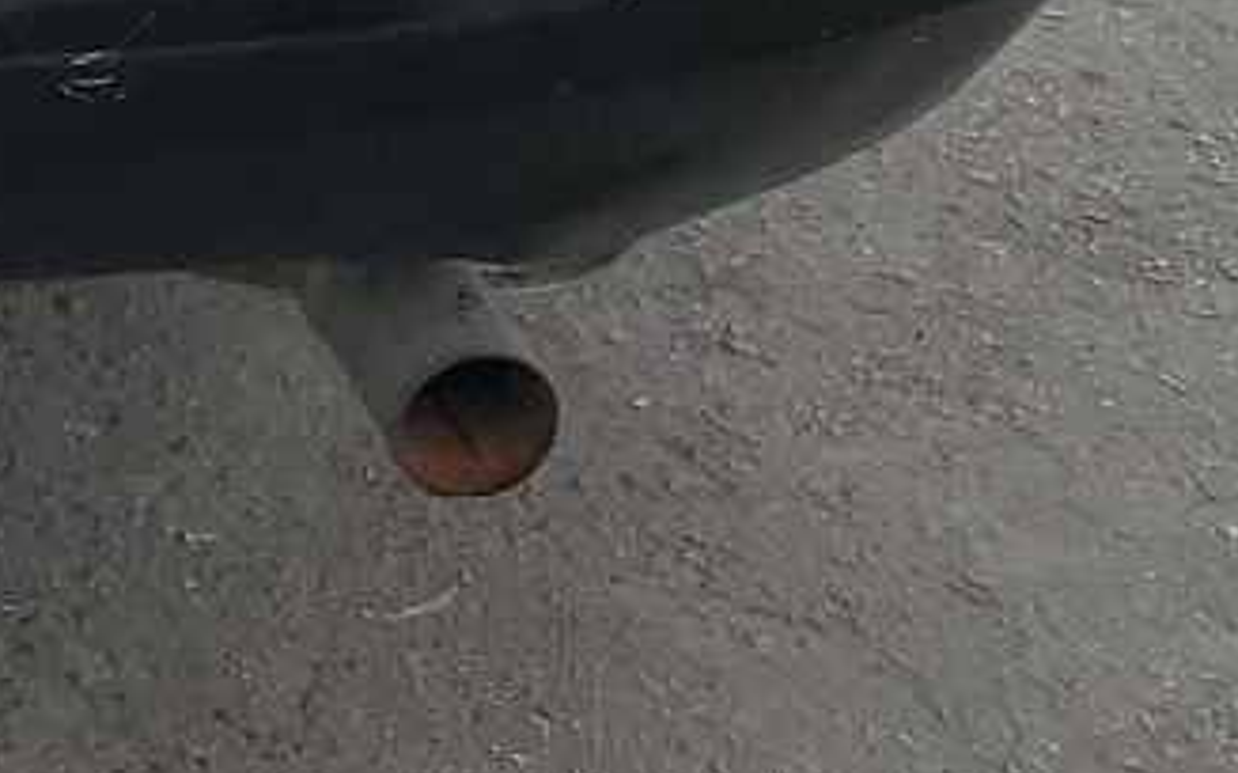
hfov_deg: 13.7
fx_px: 4552
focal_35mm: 135
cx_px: -1056
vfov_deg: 8.5
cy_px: -1353
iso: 50
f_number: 1.5
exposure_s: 1/1250
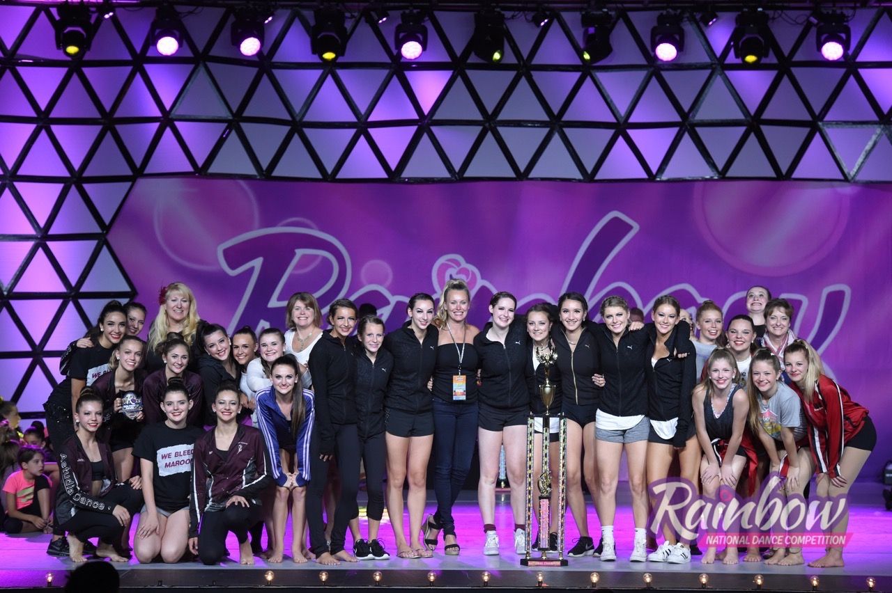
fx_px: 2972
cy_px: 296
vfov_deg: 11.4
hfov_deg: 17.1
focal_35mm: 120
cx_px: 446
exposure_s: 1/640
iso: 4000
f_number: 4
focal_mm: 120
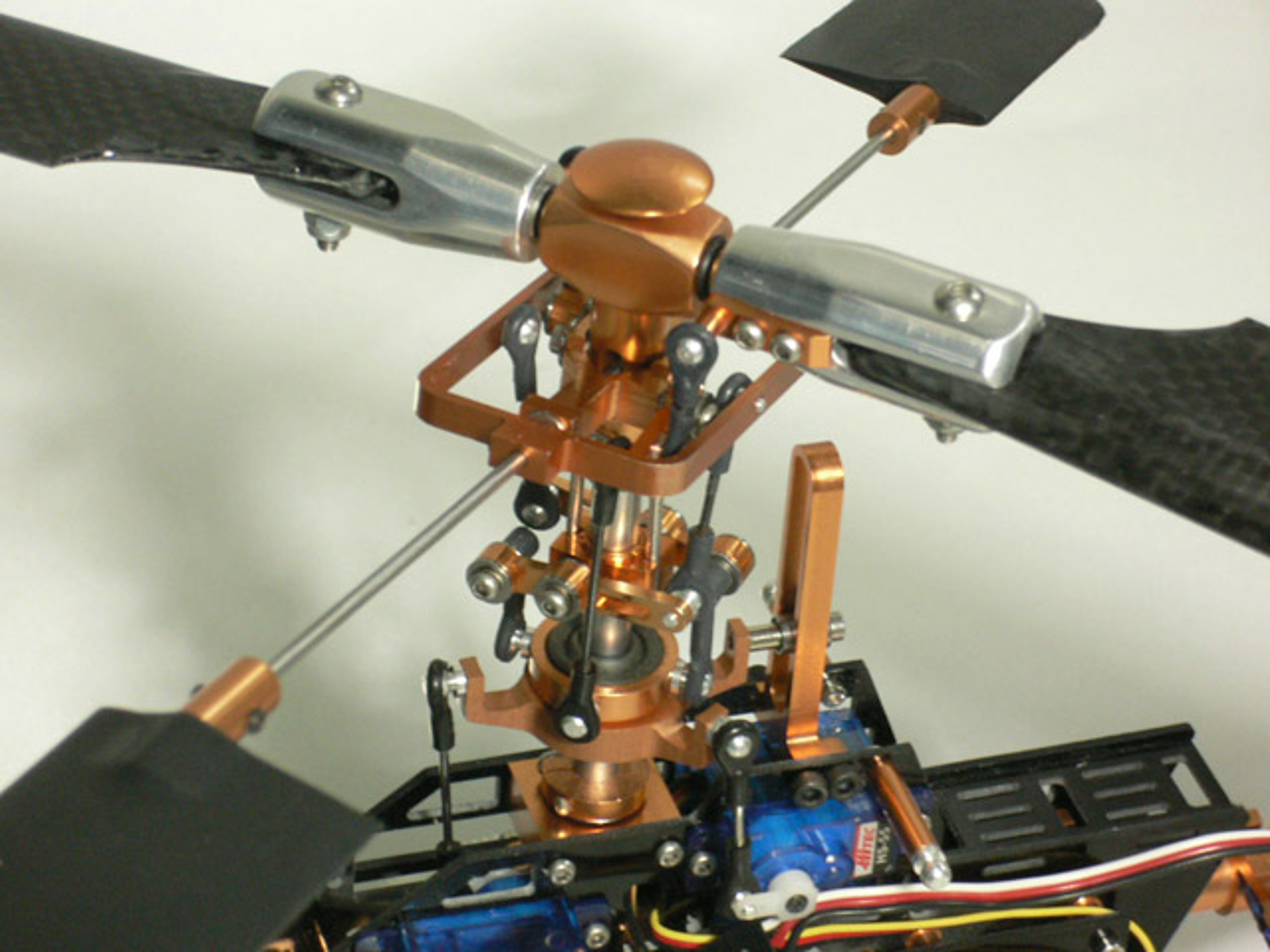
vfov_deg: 14.1
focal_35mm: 105
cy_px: 476
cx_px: 635
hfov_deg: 18.7
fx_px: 3852
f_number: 5
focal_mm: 17.4
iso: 200
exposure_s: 1/8
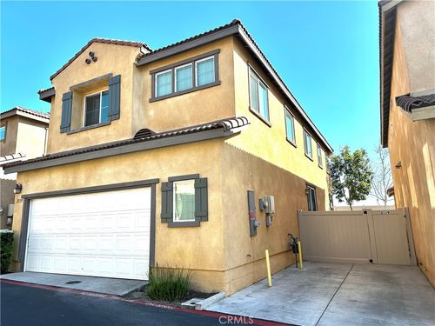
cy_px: 163
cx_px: 218
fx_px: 302
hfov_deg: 71.6
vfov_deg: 56.8
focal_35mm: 24
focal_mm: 6.86
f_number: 1.78
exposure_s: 1/2732
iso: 80
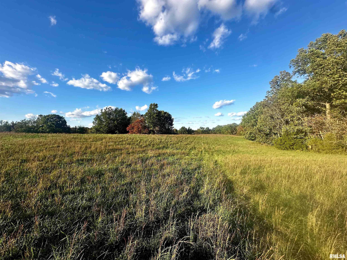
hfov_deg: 102.1
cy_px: 130
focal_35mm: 14
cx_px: 174
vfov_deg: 85.7
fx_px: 140
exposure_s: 1/1208
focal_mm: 2.22
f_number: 2.2
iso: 50
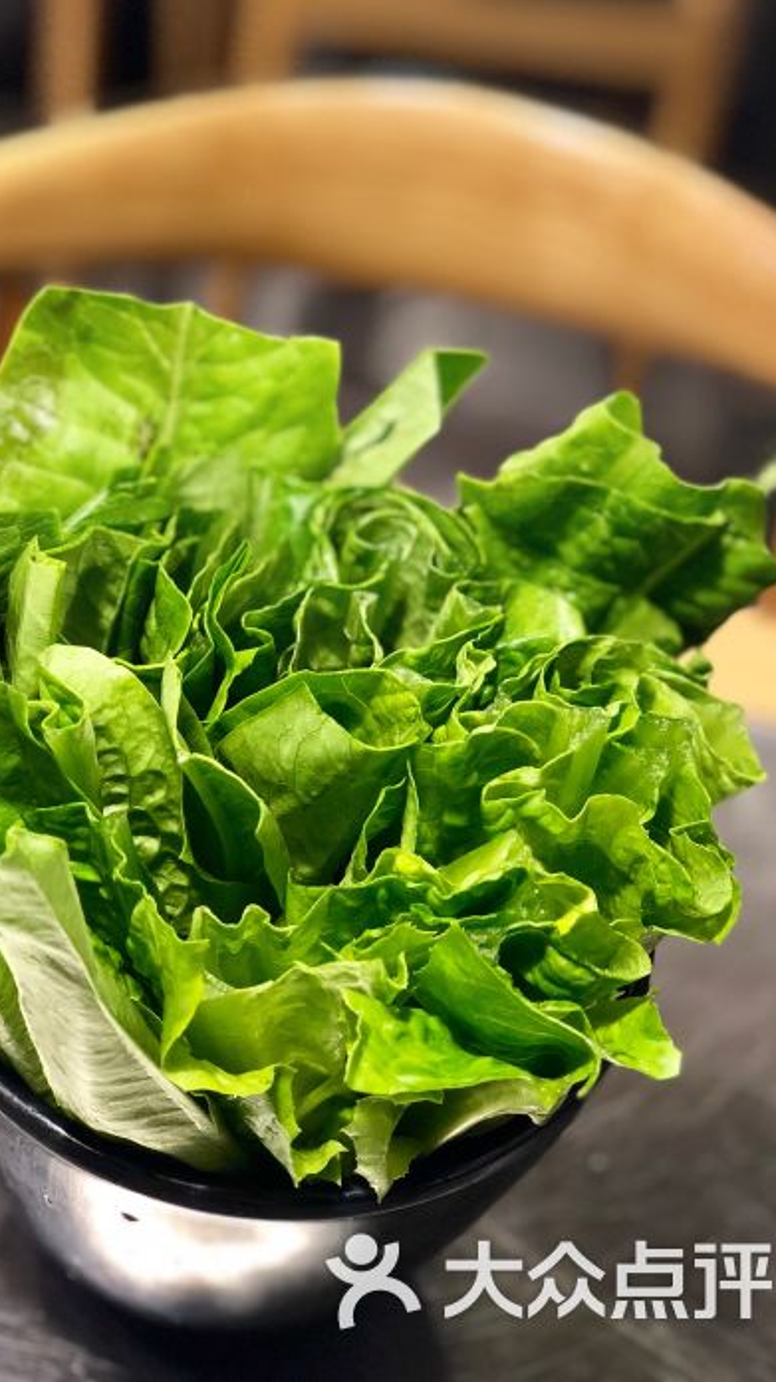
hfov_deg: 21.0
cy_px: 689
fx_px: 2087
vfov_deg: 36.6
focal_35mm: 57
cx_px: 303
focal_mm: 6
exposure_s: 1/33
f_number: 2.4
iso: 500
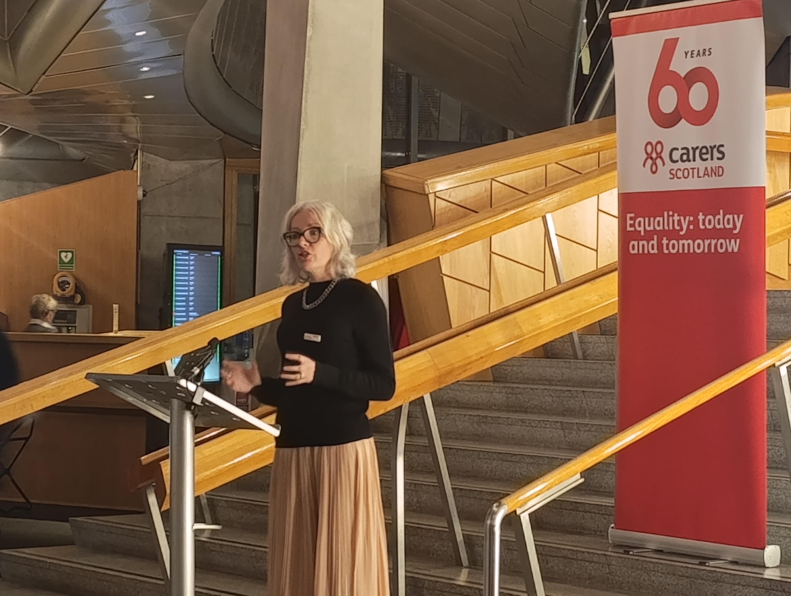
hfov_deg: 21.3
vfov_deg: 16.1
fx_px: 2105
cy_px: 298
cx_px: 396
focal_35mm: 92
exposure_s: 1/25
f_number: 1.6
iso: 1250
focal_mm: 6.14
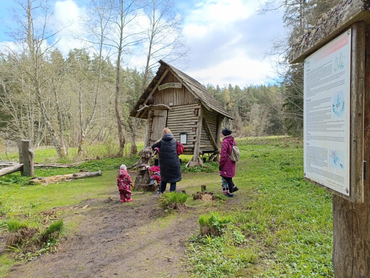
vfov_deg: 54.9
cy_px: 139
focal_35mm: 25
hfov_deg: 69.4
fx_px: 267
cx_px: 185
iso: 50
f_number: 1.7
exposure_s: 1/235
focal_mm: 4.71
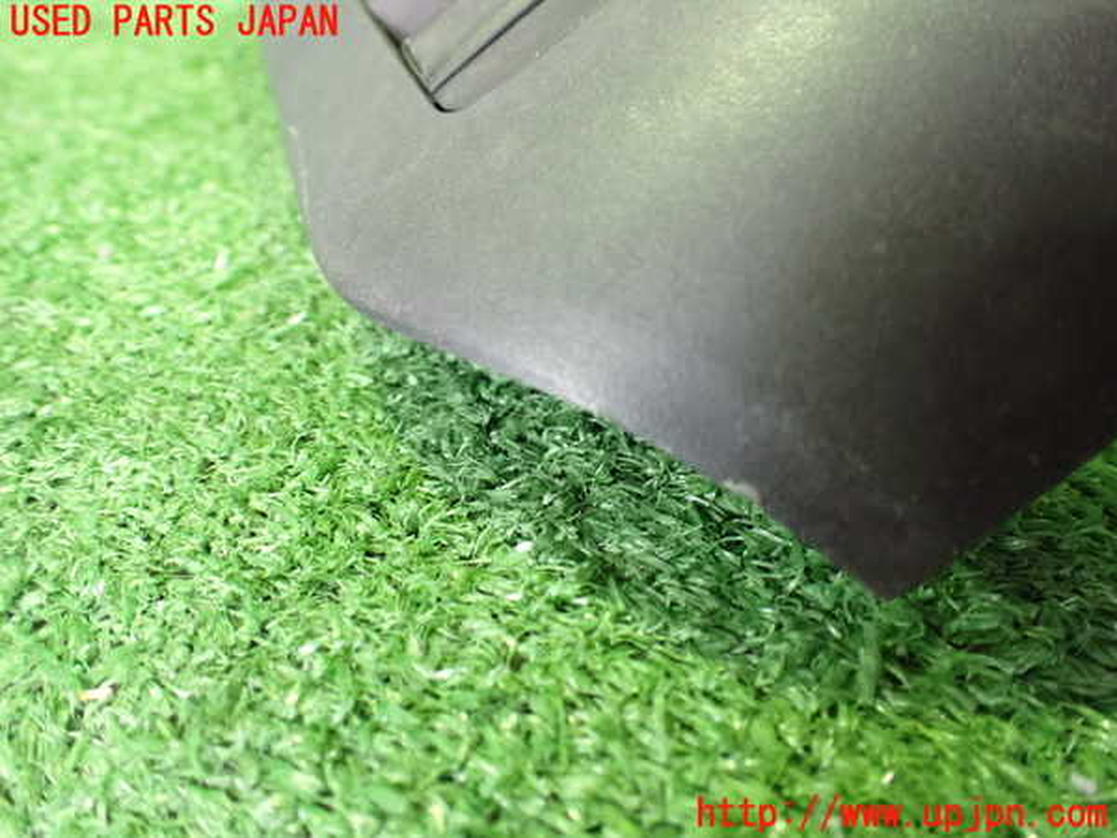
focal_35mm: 30
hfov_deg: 60.0
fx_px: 968
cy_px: 419
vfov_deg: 46.8
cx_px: 558
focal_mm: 5.4
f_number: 2.3
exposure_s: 1/30
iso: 1600
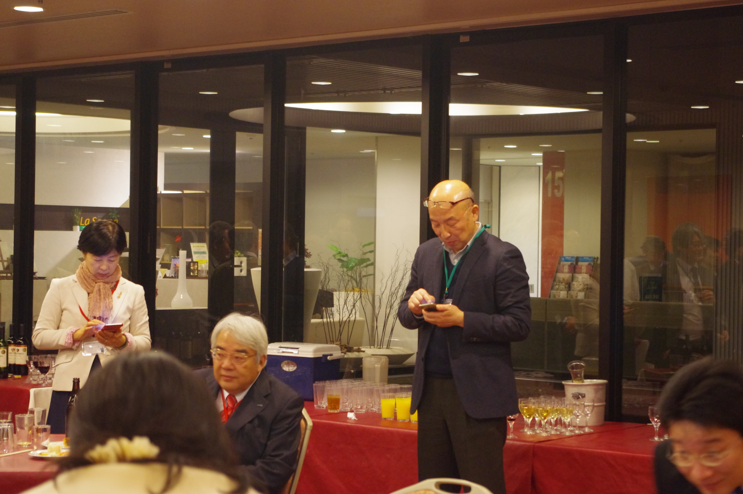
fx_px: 1690
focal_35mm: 82
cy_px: 247
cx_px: 372
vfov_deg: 16.6
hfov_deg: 24.8
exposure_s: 1/20
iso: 2000
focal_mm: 55
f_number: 5.6
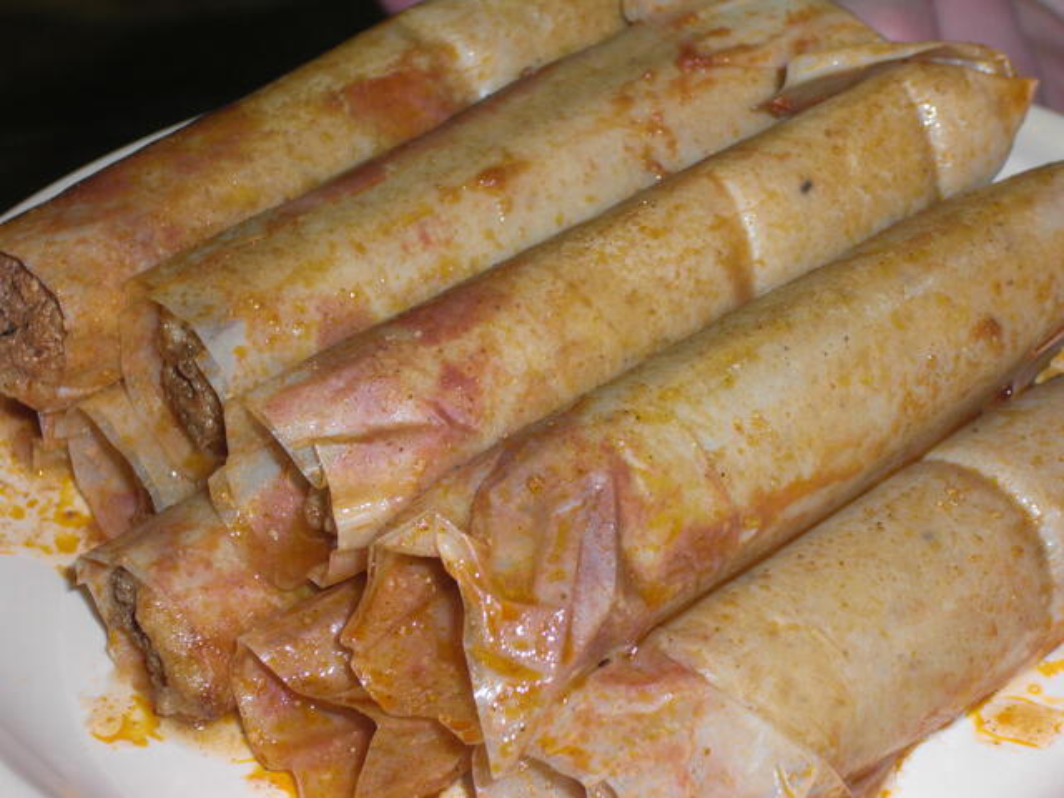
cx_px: 532
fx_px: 3320
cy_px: 399
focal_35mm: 108
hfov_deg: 18.2
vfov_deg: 13.7
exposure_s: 1/60
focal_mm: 18.9
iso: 50
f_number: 5.3
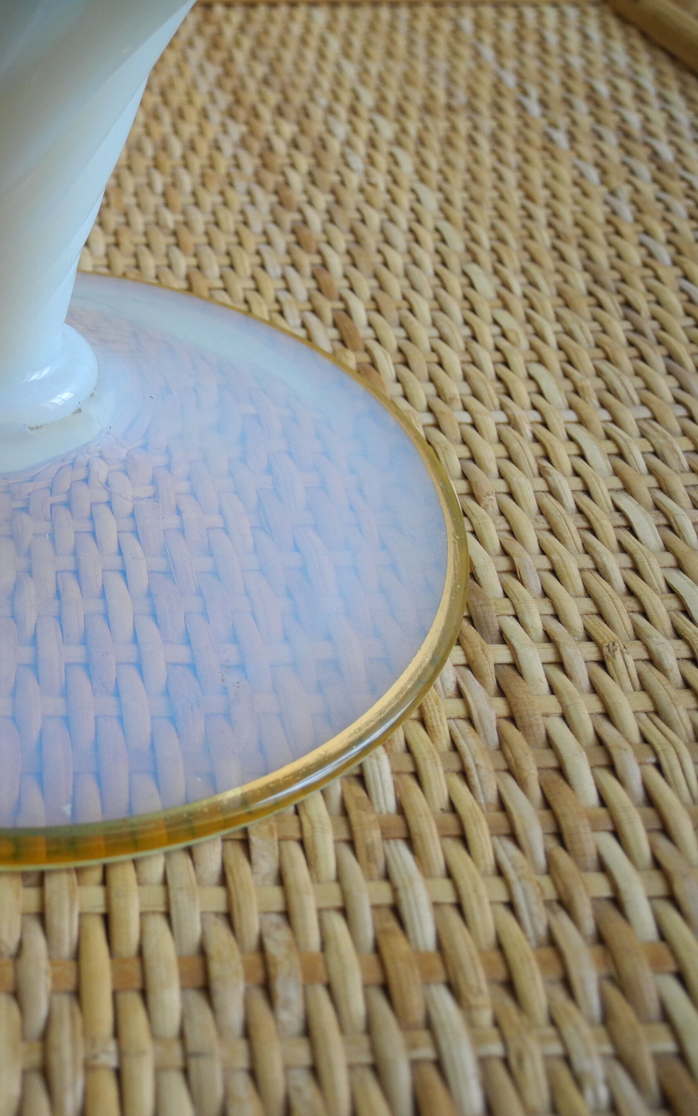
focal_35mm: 40
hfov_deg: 29.5
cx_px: -26
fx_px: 1217
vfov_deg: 49.3
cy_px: 554
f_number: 2.8
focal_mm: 6
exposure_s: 1/30
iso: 173
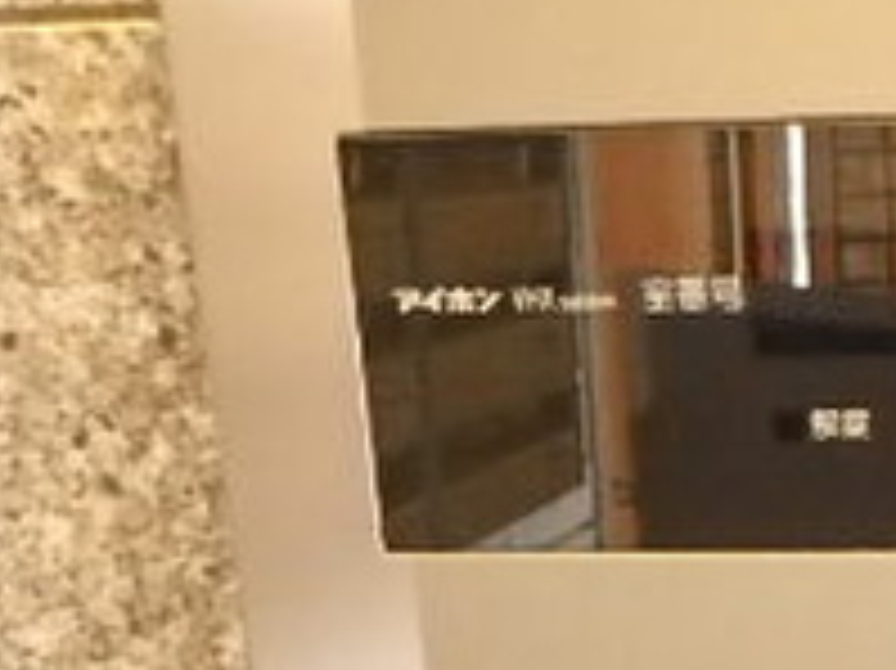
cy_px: 794
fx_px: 1914
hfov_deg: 24.2
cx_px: 1040
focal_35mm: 74
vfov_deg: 18.8
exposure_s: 1/4
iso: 1600
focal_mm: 3.7
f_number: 3.5
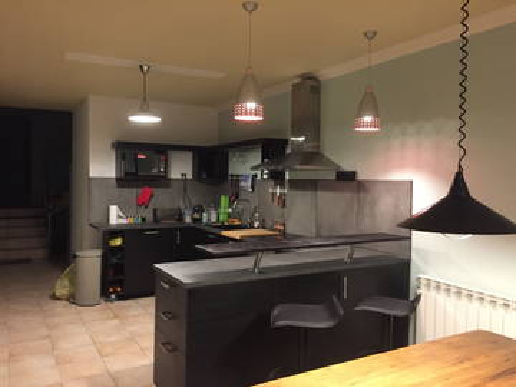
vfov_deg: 48.2
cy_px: 194
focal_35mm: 29
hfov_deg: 61.7
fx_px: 432
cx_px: 258
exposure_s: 1/17
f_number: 2.2
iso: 320
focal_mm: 4.15
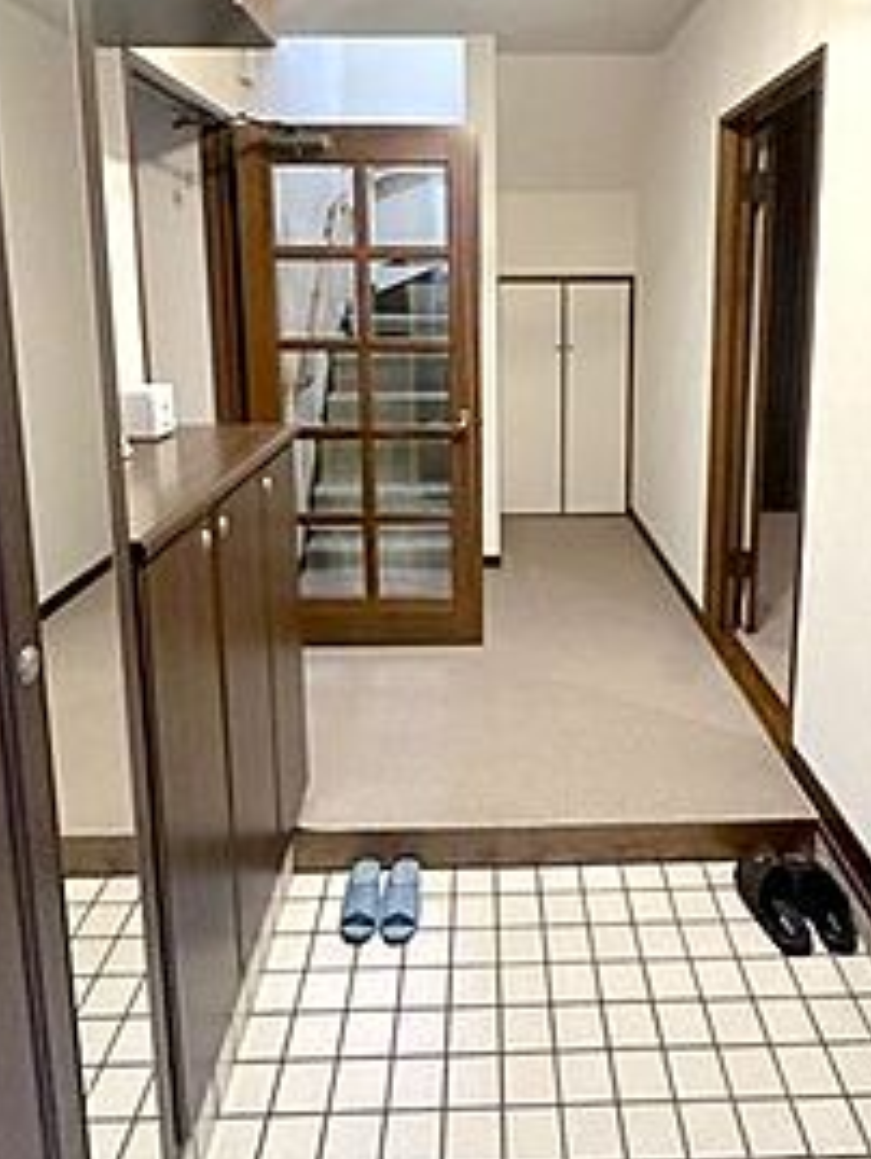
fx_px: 838
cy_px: 409
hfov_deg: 54.7
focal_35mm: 25
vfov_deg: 67.9
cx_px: 500
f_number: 2.2
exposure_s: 1/60
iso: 500
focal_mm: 2.22
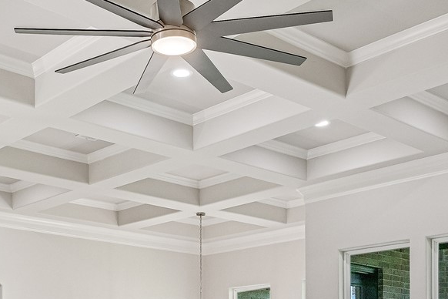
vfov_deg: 21.0
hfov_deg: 34.2
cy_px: 398
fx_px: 725
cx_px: 176
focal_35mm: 58
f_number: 9
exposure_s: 1/3
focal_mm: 15.6
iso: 500
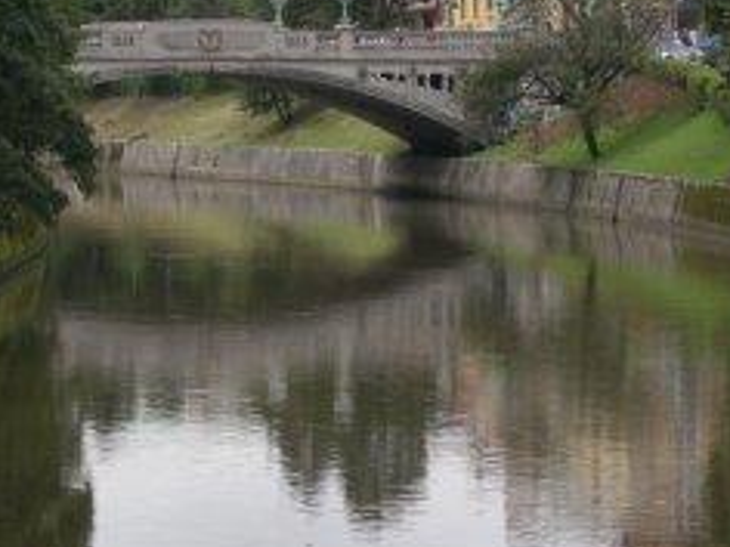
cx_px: 218
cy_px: 173
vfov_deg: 5.8
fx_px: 5356
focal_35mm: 254
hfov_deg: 7.8
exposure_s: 1/160
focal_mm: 27.8
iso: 80
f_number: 6
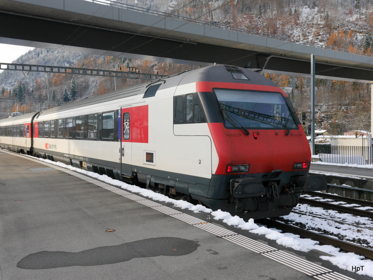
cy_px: 140
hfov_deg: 49.0
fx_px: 409
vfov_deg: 37.7
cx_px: 186
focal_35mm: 38
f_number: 6.3
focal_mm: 19
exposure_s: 1/250
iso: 160
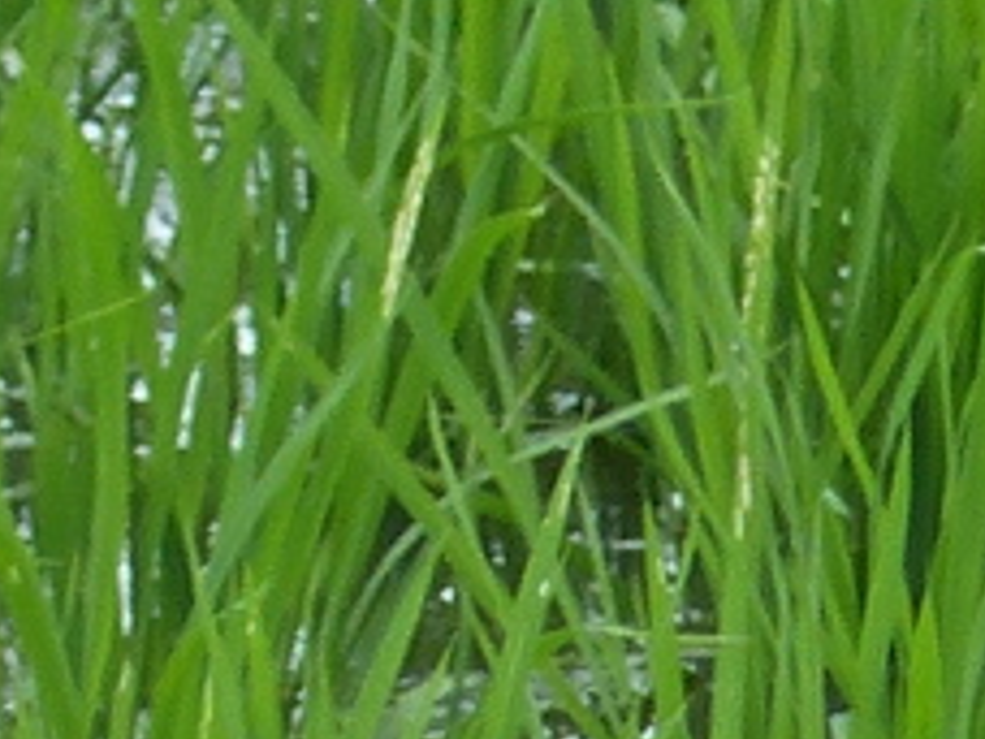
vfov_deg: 0.3
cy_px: 480
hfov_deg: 0.4
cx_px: -125
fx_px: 139999
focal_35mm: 4920
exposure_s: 1/400
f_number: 4
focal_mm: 108
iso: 100
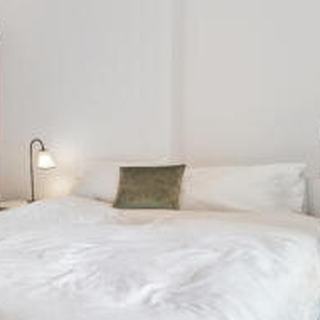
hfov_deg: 39.0
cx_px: -39
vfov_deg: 48.4
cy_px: 151
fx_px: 356
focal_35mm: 34
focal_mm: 16
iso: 200
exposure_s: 1/30
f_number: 11
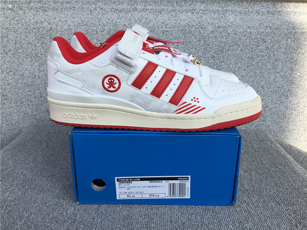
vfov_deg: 45.4
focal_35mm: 31
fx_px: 275
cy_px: 115
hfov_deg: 58.4
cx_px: 154
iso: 25
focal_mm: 3.3
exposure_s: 1/858
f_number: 2.4
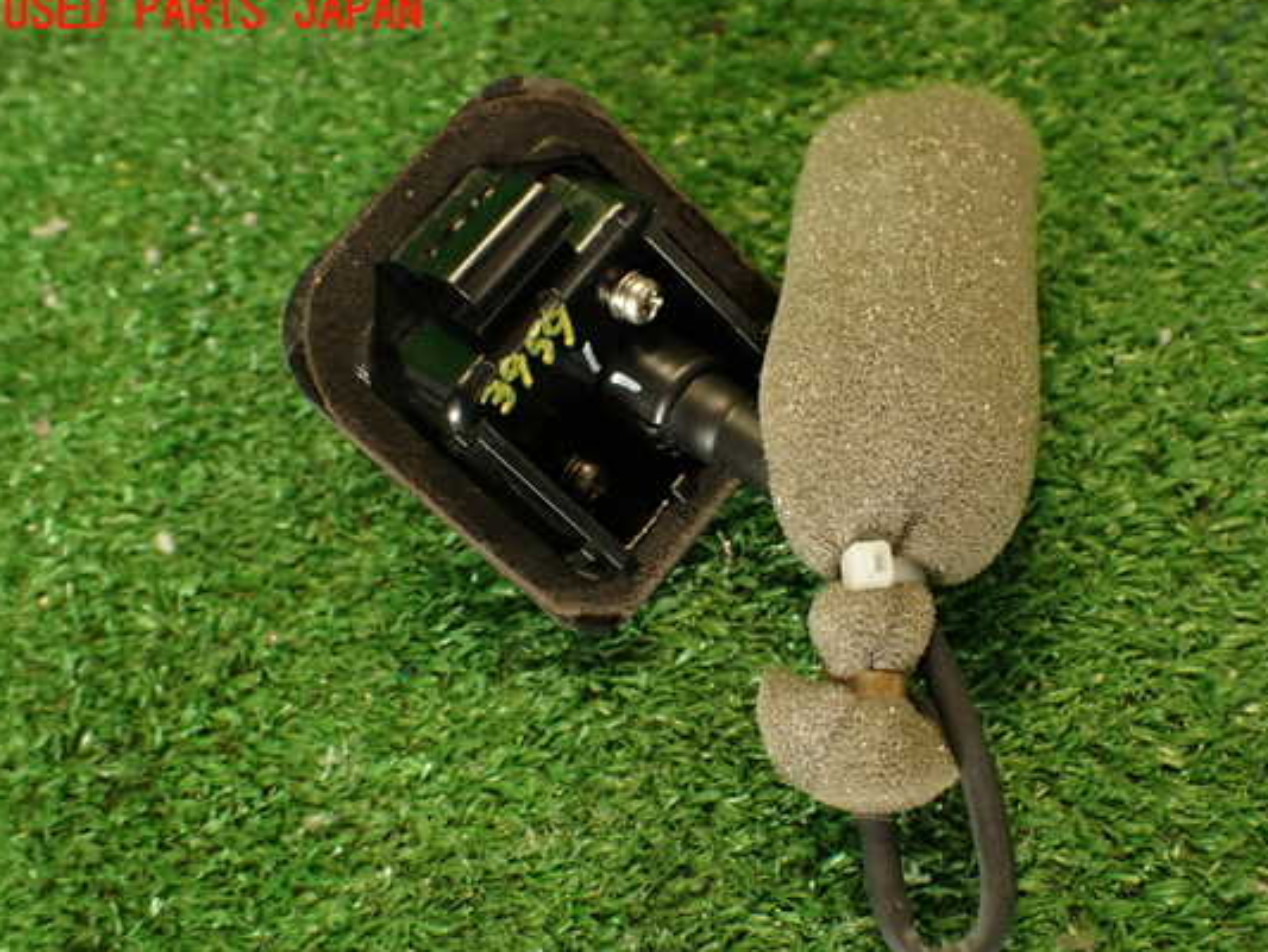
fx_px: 1319
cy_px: 519
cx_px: 704
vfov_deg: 39.6
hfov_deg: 51.2
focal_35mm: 36
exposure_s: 1/30
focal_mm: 5.79
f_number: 2.4
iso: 250
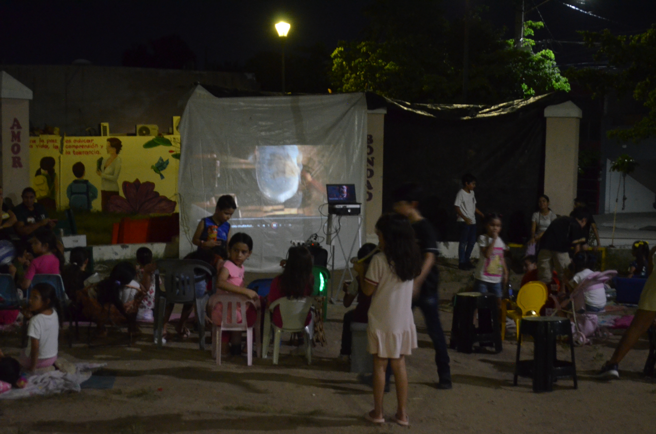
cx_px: 328
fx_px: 1091
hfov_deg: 33.5
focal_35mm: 60
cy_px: 217
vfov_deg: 22.5
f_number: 5.3
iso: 3200
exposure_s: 1/25
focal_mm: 40
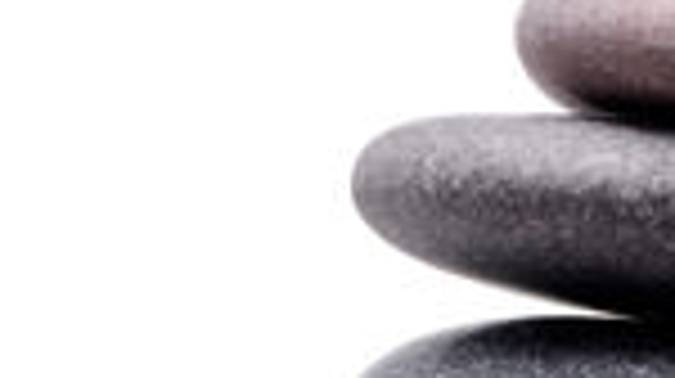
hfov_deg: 3.4
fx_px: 11139
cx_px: 1586
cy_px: 376
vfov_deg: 1.9
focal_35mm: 623
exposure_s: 1/250
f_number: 11
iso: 40
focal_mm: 105
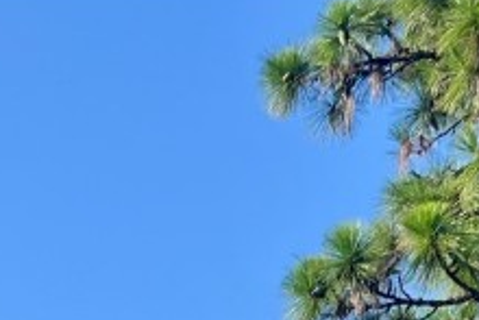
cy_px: 819
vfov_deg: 9.5
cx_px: -137
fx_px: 1678
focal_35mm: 126
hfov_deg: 15.5
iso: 50
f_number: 1.6
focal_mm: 5.1
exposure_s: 1/1992
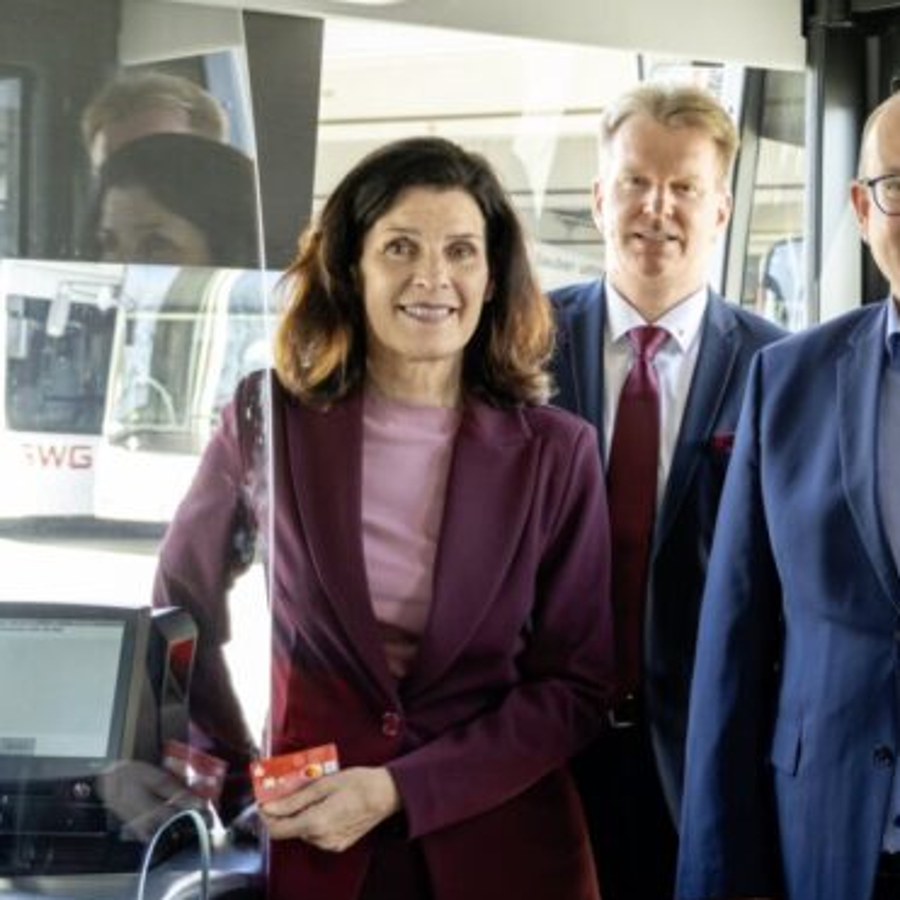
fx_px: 1735
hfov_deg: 28.2
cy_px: 427
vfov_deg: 29.1
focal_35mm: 59
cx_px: 764
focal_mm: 24.7
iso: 400
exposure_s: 1/50
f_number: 4
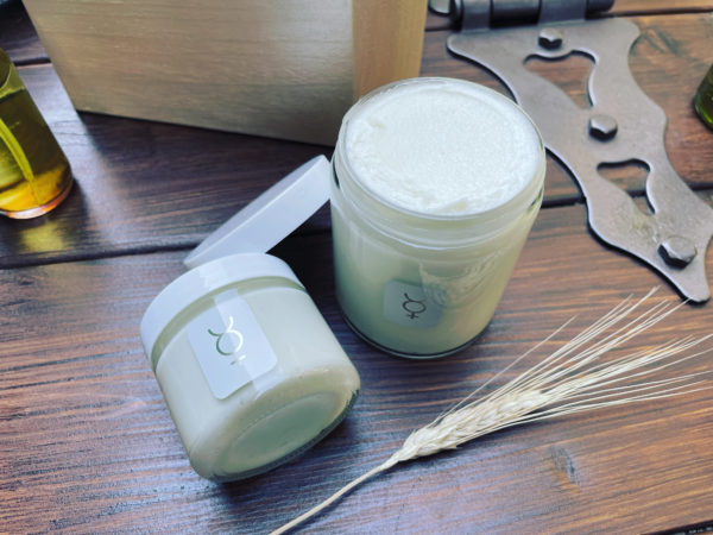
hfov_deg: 67.3
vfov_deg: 53.1
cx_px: 356
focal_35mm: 26
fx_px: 536
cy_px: 268
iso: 40
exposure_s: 1/121
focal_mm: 4.2
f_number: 1.6
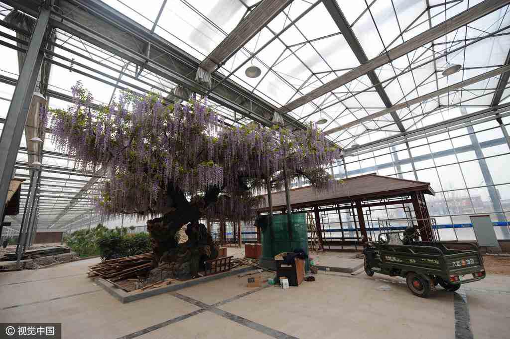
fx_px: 198
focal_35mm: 14
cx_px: 255
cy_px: 170
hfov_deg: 104.3
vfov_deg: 81.1
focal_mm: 14
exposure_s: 1/500
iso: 400
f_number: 4.5
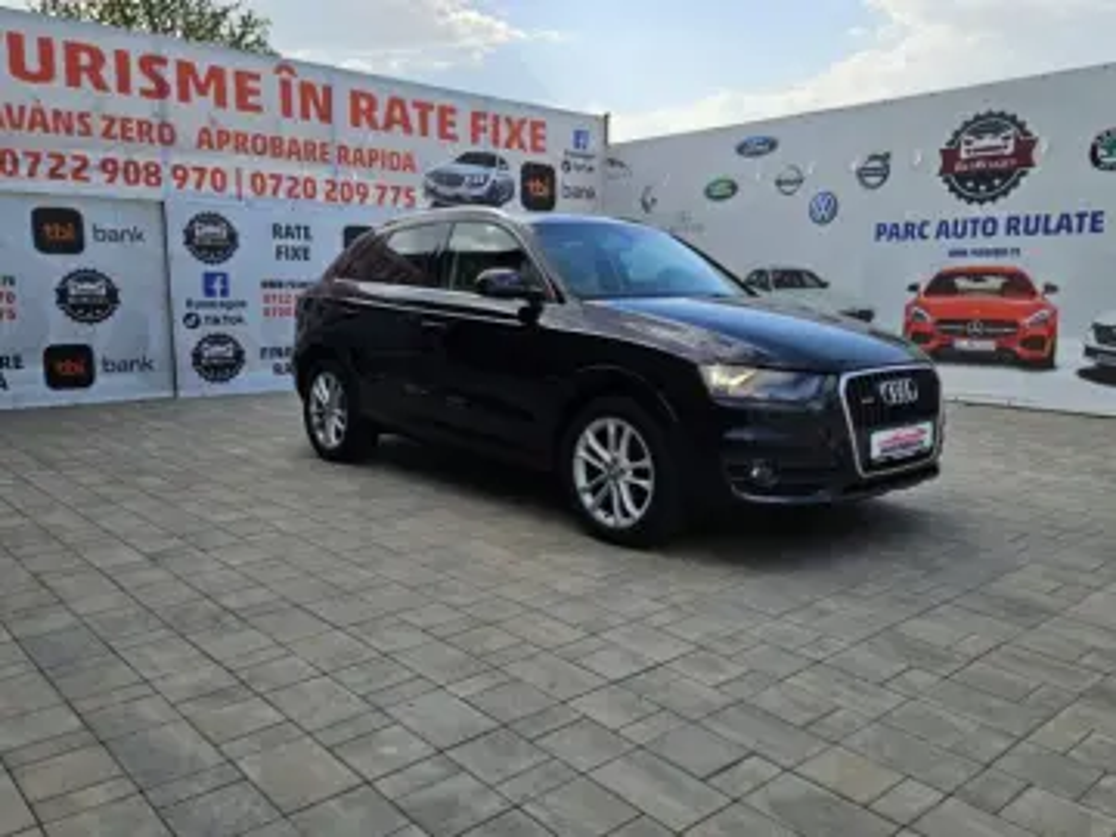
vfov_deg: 58.9
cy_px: 418
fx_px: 742
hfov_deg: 73.9
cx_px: 558
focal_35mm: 23
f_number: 1.8
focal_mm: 5.4
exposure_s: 1/1418
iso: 25
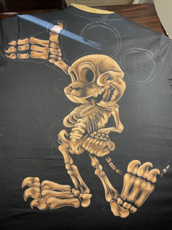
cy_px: 115
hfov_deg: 53.1
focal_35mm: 26
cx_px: 86
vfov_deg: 67.3
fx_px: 172
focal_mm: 4.2
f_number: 1.6
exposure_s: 1/50
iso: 64
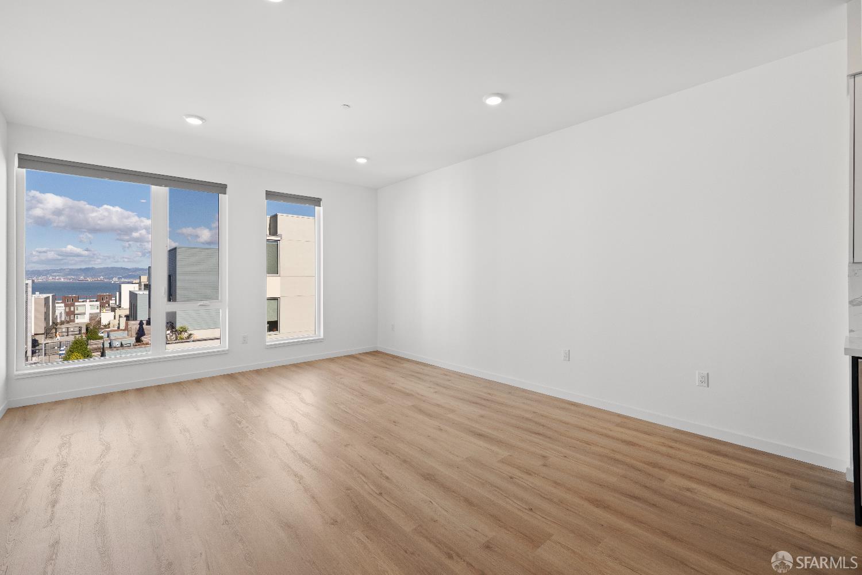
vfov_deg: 77.3
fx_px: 359
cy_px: 288
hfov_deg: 100.4
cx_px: 431
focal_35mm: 15
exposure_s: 1/30
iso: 640
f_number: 8
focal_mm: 15
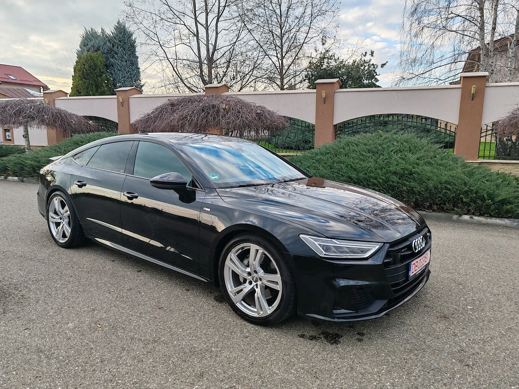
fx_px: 405
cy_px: 194
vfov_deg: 51.4
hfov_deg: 65.3
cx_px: 260
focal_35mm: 27
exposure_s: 1/170
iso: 50
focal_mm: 6.12
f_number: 1.9
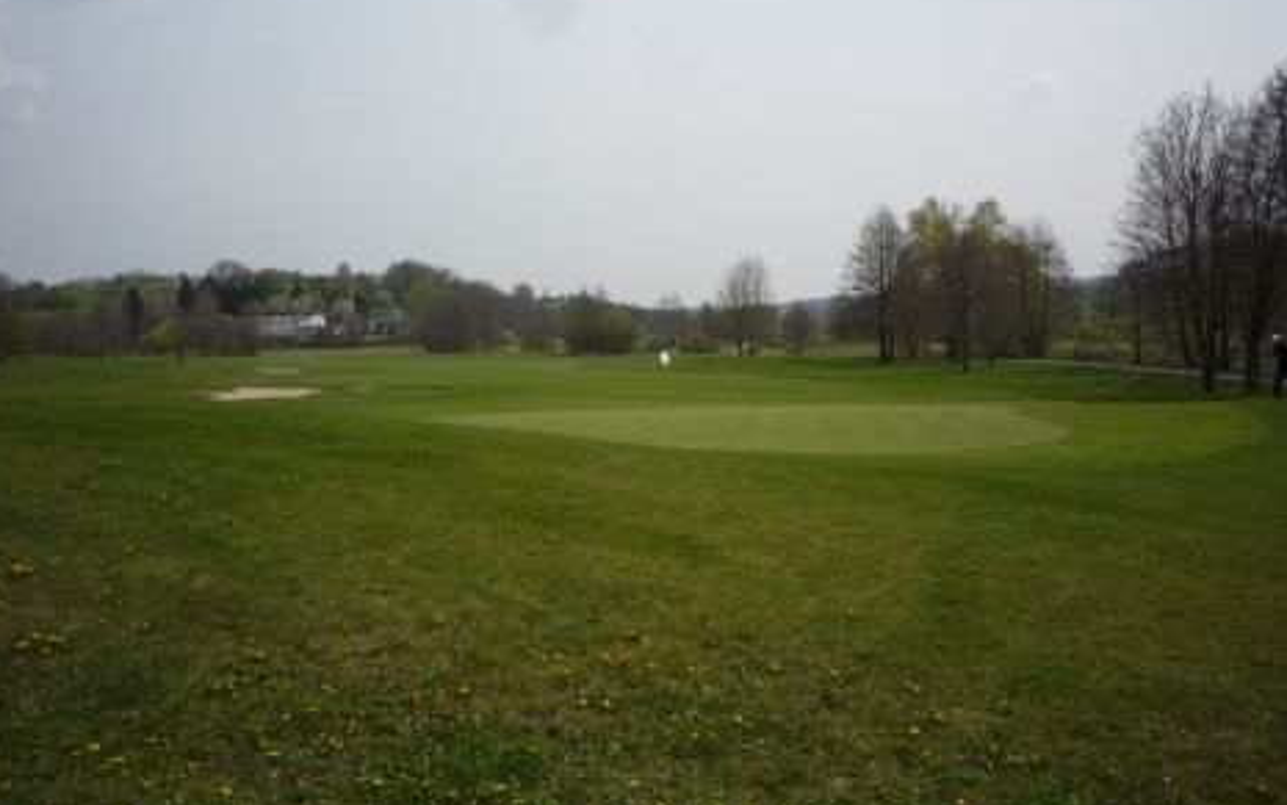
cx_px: 631
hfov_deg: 55.3
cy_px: 324
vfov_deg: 36.2
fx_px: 1228
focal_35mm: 35
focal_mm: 5.2
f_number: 5.6
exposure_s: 1/800
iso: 100
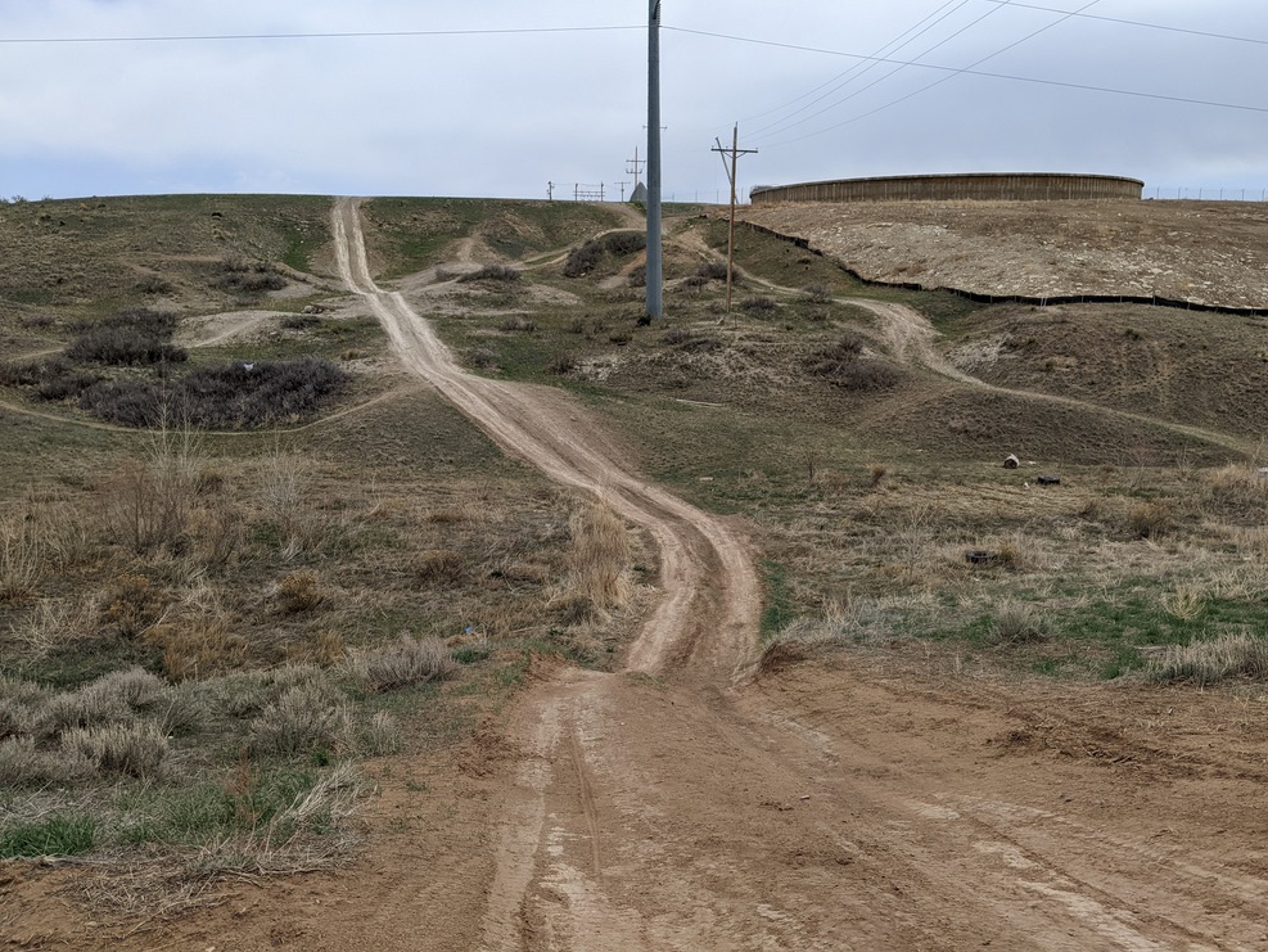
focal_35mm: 28
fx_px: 1026
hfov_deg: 63.4
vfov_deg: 49.8
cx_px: 655
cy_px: 460
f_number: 1.8
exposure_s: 1/4695
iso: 74
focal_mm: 4.44
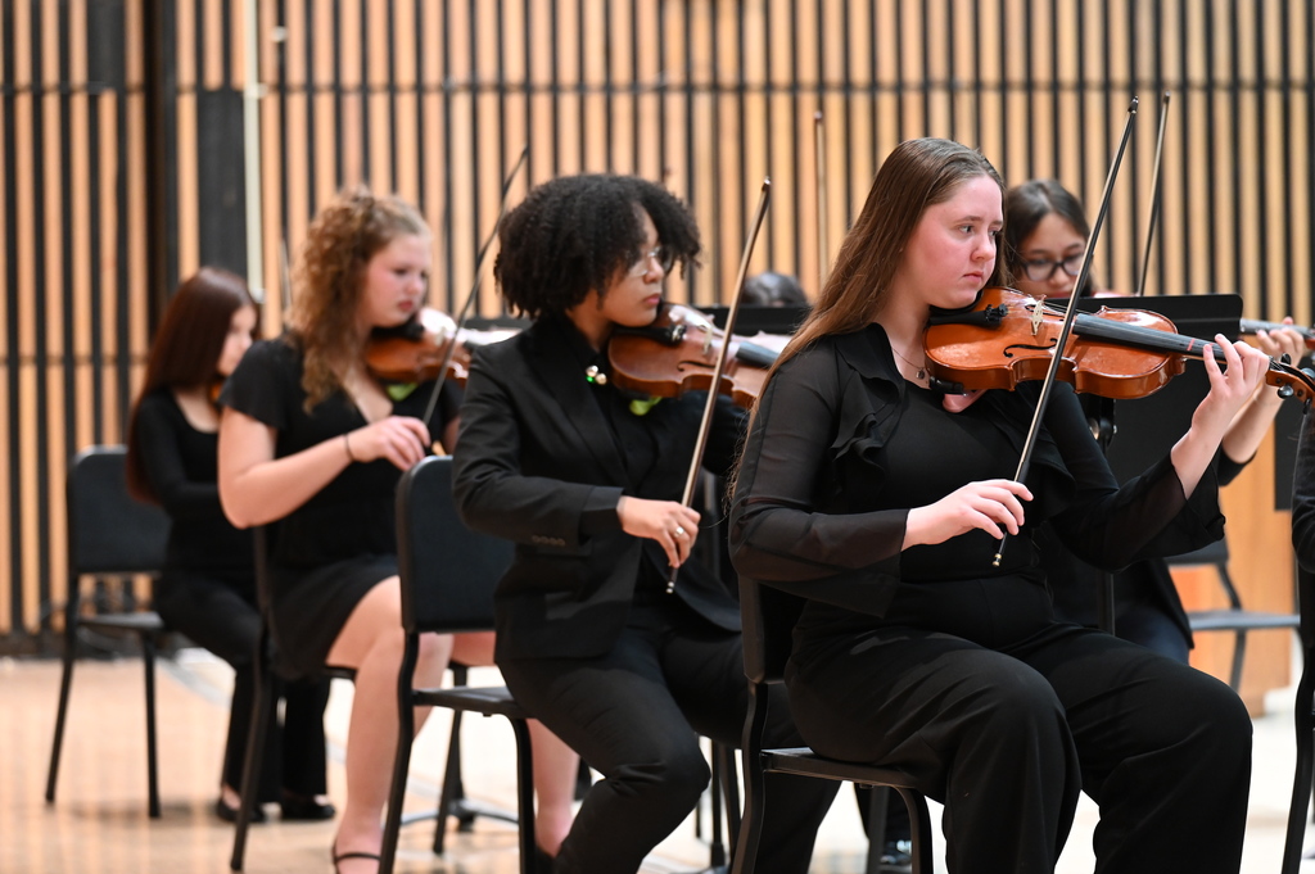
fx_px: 3832
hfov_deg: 19.5
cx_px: 658
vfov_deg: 13.0
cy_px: 437
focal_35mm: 105
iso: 3200
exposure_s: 1/80
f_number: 2.8
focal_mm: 105
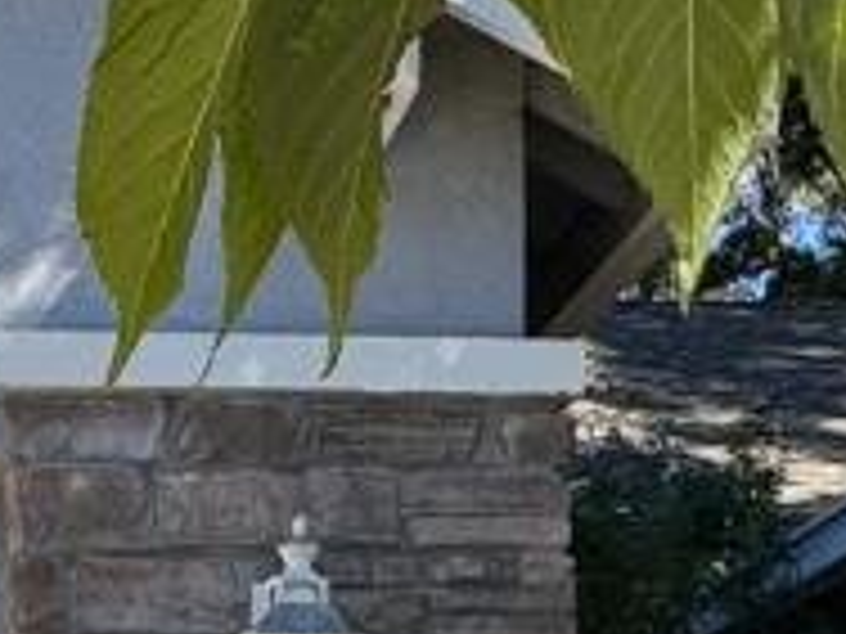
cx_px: -4
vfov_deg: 11.9
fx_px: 2737
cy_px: 1221
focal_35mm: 112
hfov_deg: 17.2
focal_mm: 2.22
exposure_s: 1/1323
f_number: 2.2
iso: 50
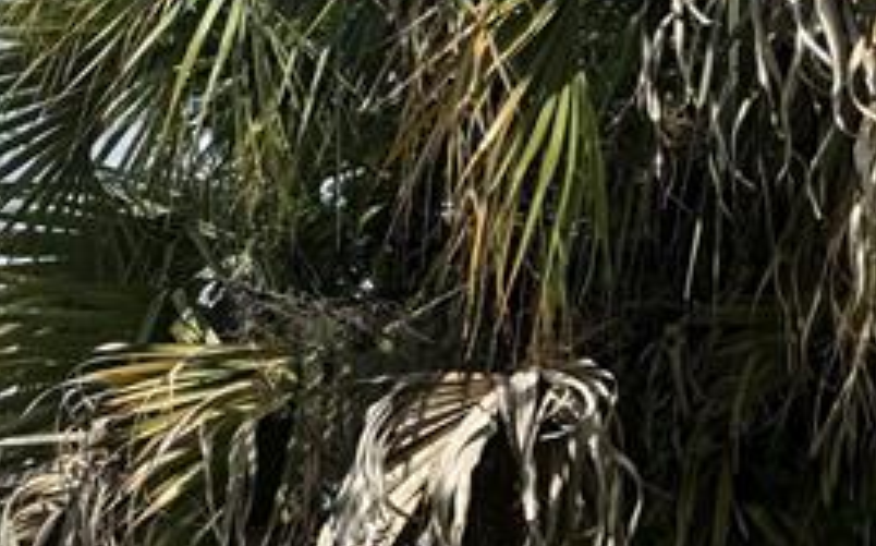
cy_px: 997
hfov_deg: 26.6
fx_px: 1741
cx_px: -10
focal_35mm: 73
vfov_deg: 15.3
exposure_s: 1/3597
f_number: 1.78
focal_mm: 6.76
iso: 80
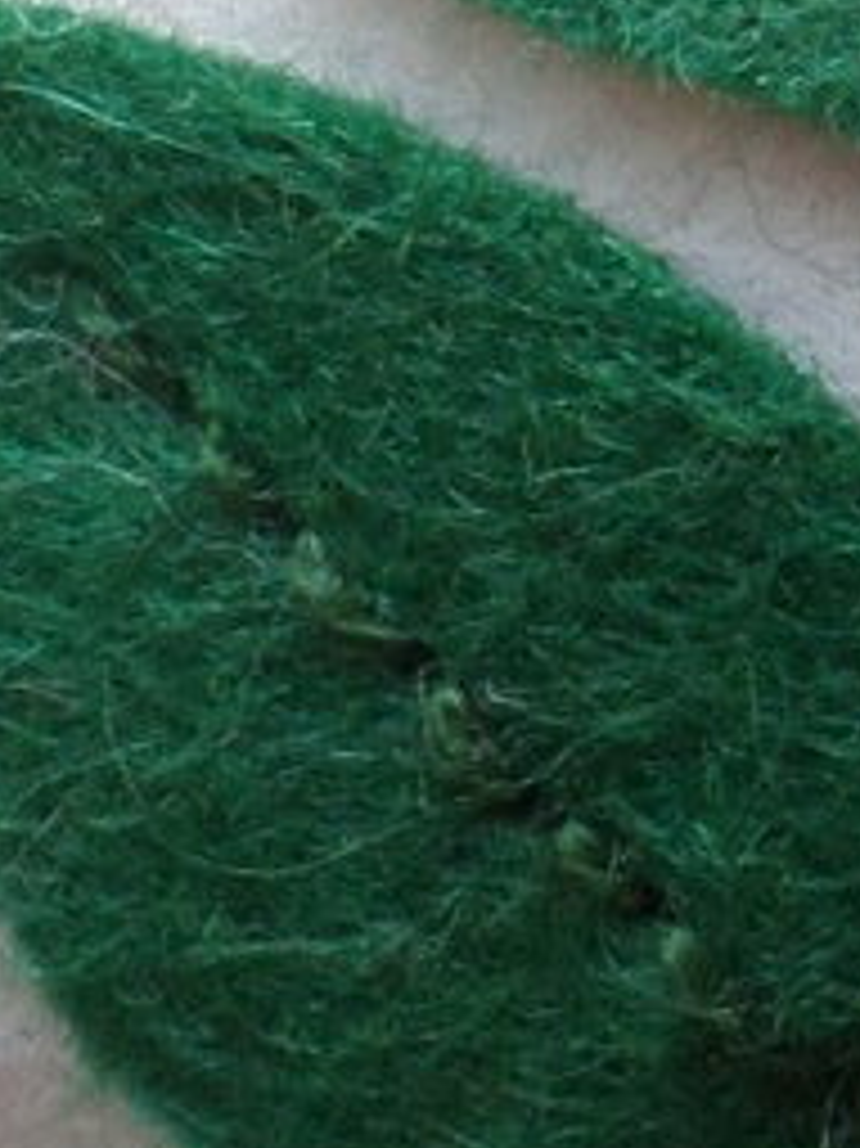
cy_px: -1017
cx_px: 1499
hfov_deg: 7.7
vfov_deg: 9.9
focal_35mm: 188
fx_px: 6233
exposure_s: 1/45
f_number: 2.5
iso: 80
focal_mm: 4.5
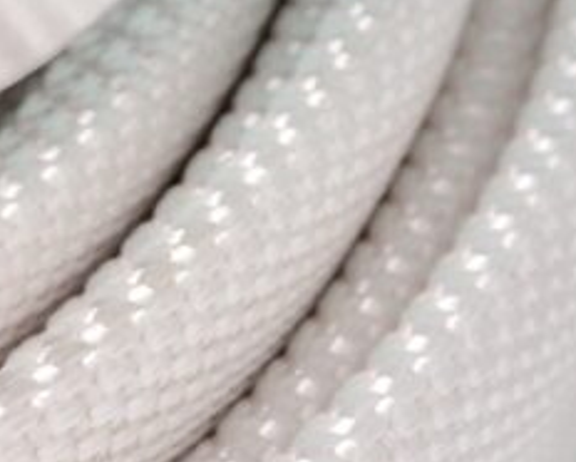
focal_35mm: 217
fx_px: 3704
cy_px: -139
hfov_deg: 8.5
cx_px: -539
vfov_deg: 7.1
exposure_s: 1/125
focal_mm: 35
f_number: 10
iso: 100
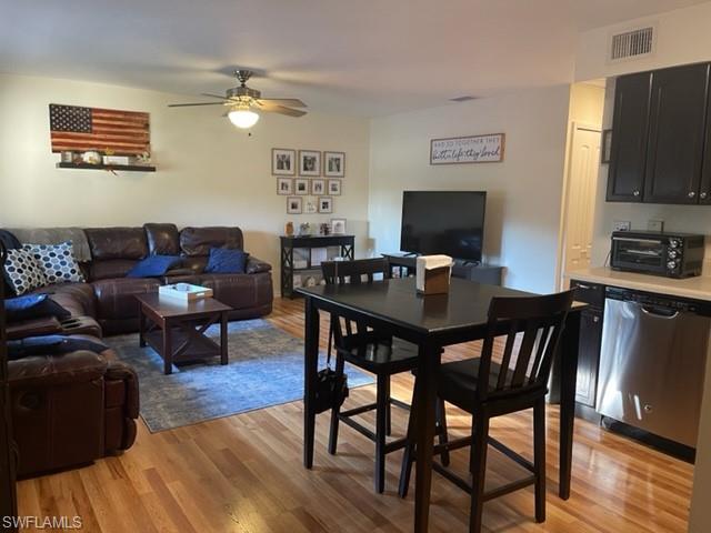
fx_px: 534
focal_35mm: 26
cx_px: 356
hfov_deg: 67.3
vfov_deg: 53.1
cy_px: 266
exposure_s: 1/60
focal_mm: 4.2
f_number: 1.6
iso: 250
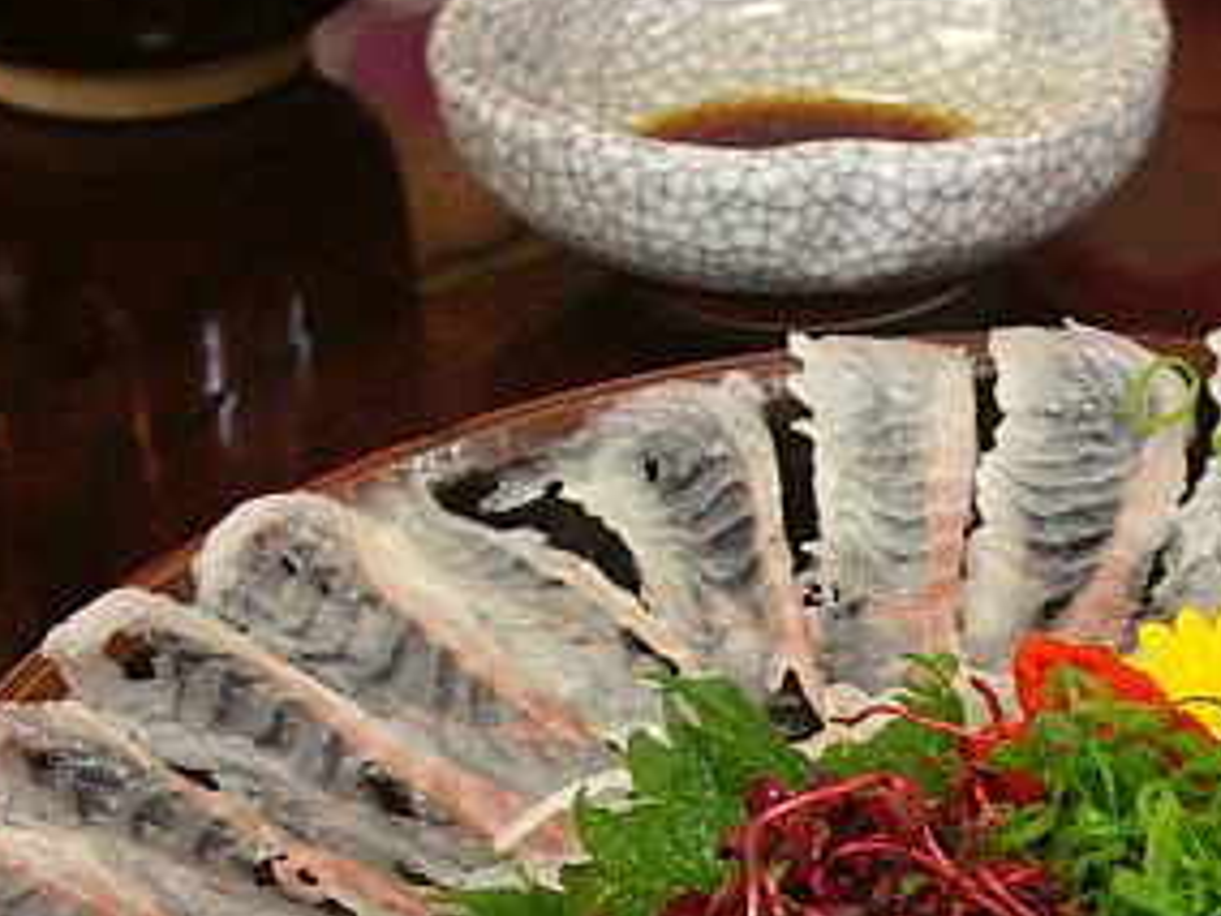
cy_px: 998
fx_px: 3739
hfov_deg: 18.3
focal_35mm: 106
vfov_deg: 13.7
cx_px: 1045
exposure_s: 1/15
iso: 400
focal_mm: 12.2
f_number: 4
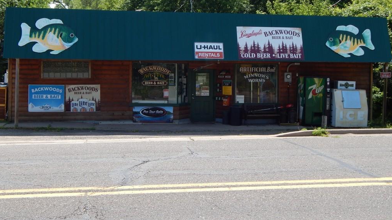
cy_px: 82
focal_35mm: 54
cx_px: 194
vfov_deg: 22.2
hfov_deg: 38.5
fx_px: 561
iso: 125
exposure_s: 1/640
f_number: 3.7
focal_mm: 8.6
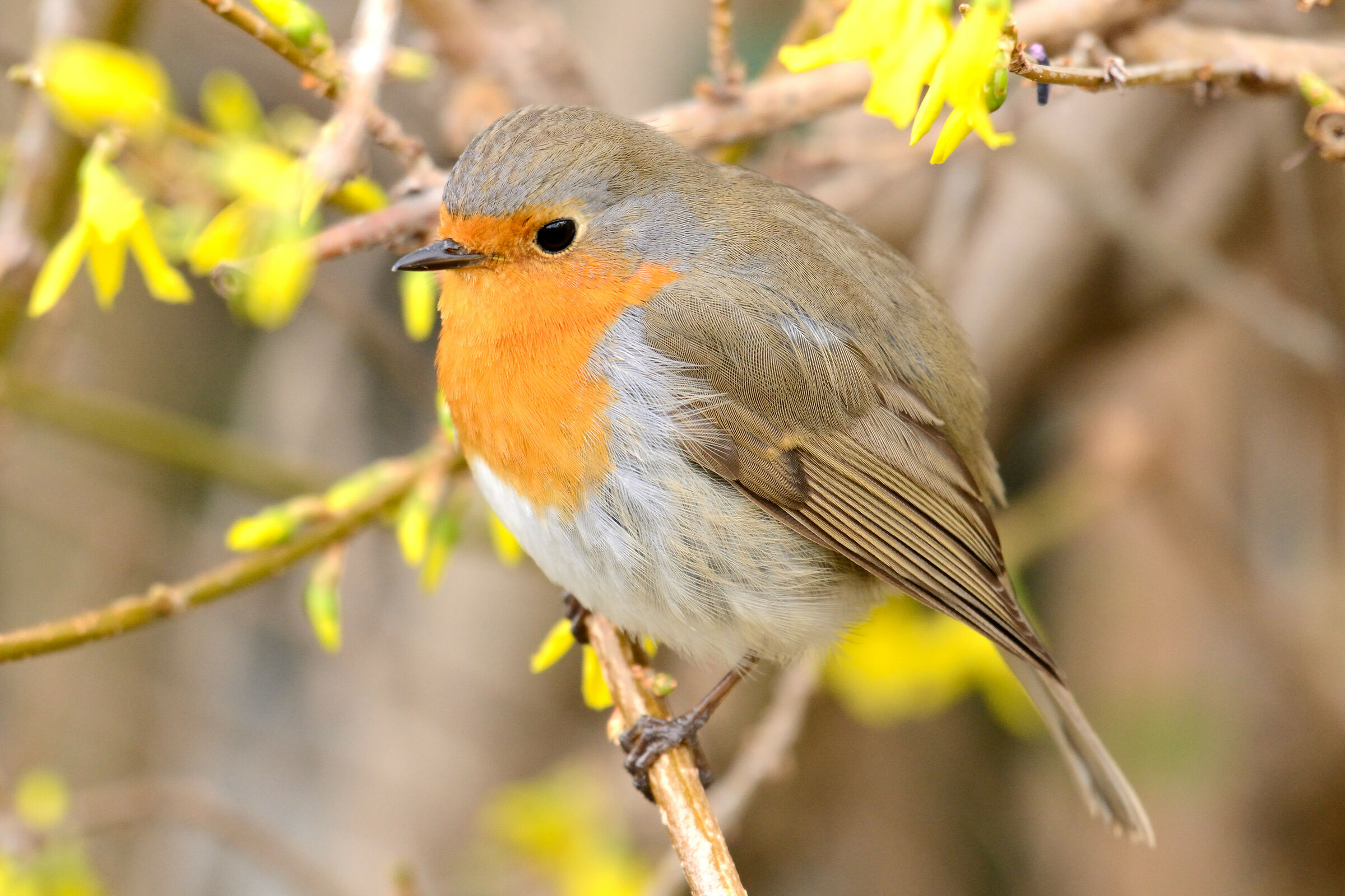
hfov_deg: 2.7
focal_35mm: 750
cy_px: 448
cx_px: 672
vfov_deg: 1.8
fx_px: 28019
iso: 800
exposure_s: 1/320
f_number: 5.6
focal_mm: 500
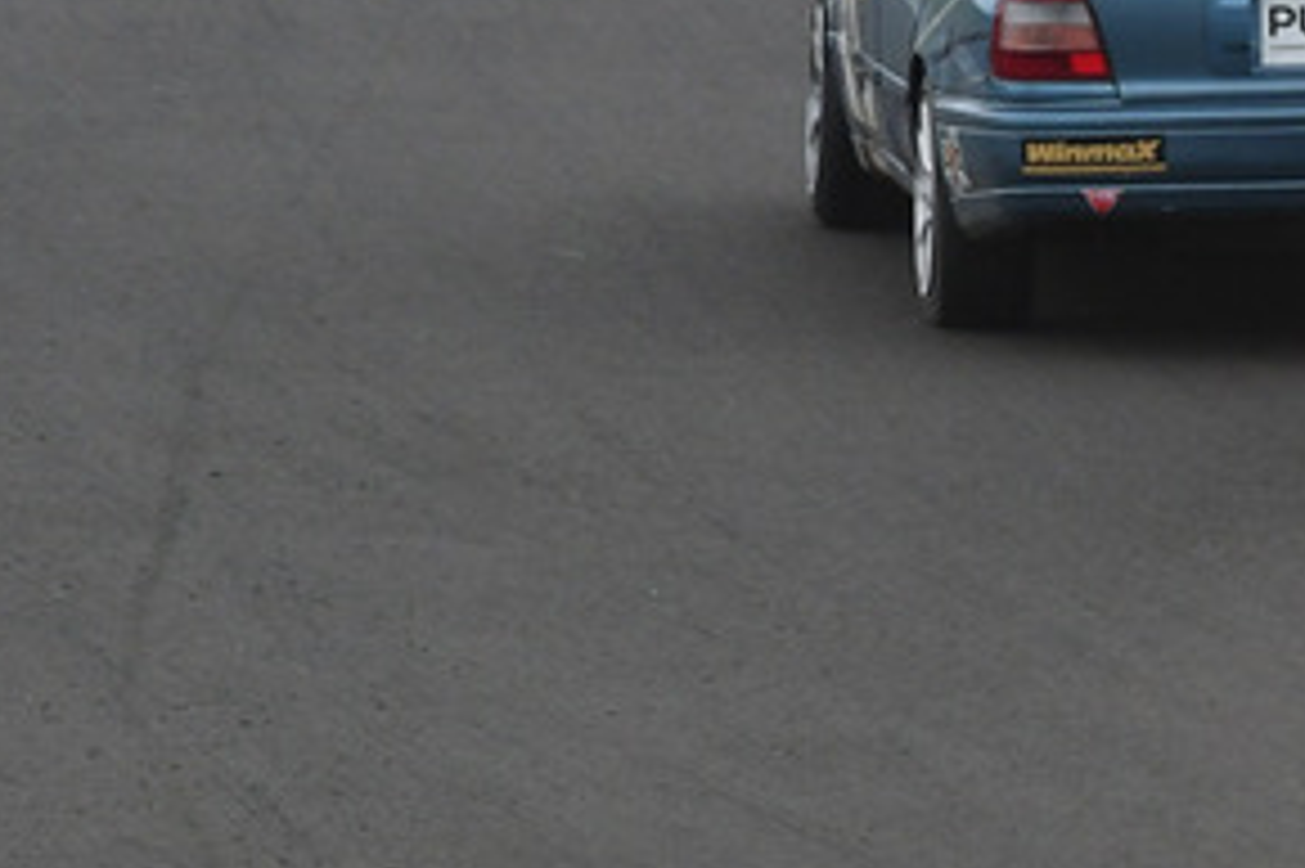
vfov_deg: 0.8
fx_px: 61551
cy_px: -54
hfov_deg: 1.2
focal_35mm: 1699
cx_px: 1593
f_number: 11
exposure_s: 1/640
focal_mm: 410
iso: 800
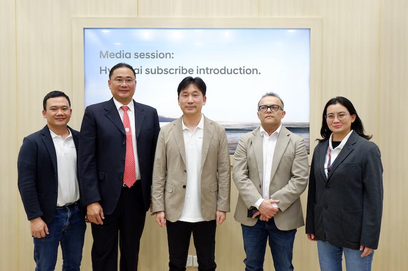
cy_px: 136
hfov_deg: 57.3
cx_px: 204
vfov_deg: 39.9
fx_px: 374
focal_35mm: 33
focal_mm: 22.2
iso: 1250
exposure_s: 1/125
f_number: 5
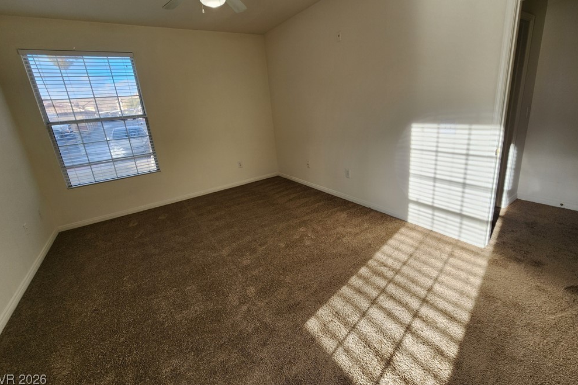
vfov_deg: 80.8
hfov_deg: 104.3
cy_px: 168
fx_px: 225
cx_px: 287
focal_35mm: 14
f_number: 2.2
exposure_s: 1/183
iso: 50
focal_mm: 2.2
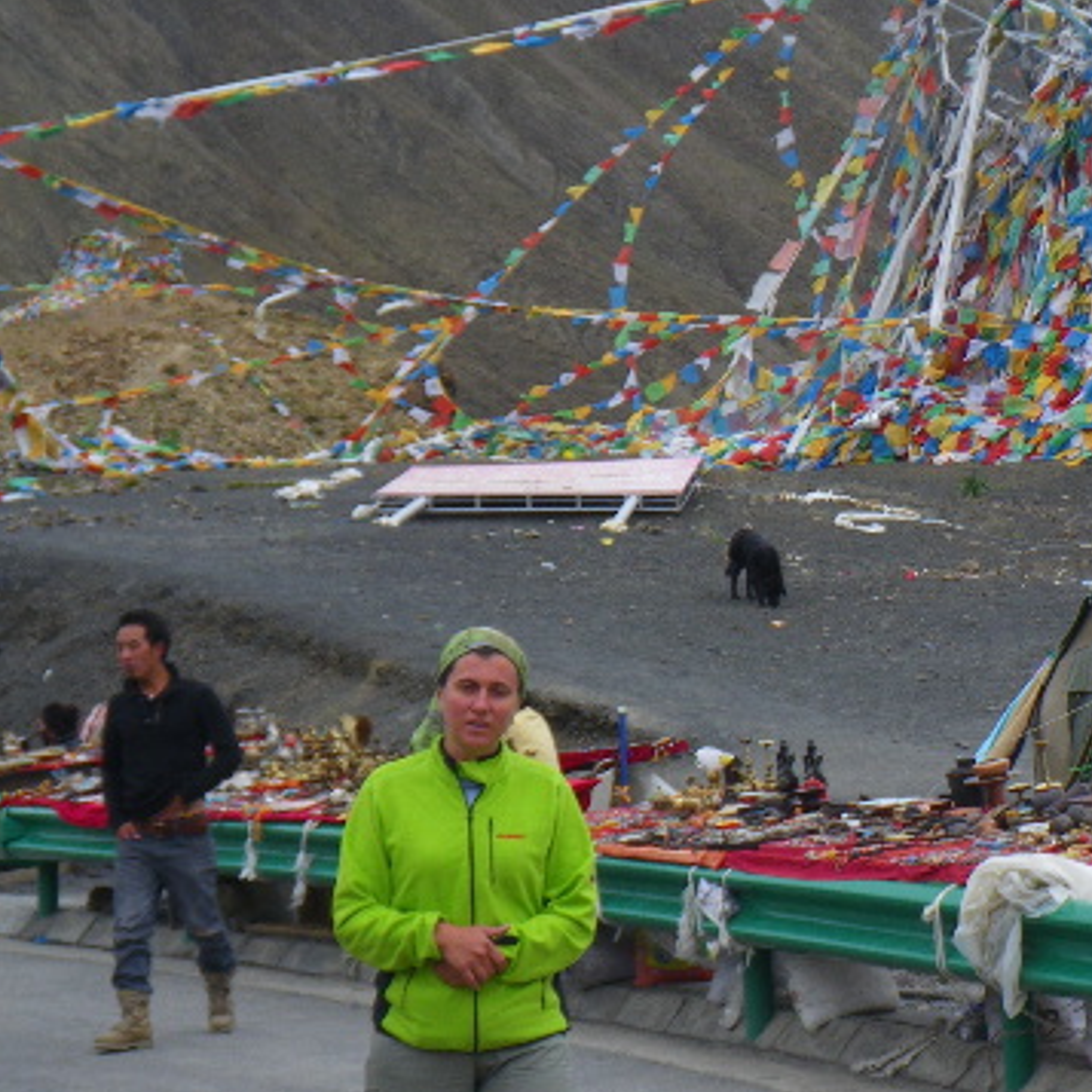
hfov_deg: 17.1
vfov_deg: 17.2
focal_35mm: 101
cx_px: 878
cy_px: 538
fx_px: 3605
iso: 50
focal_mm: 9.1
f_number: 5.3
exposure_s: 1/200
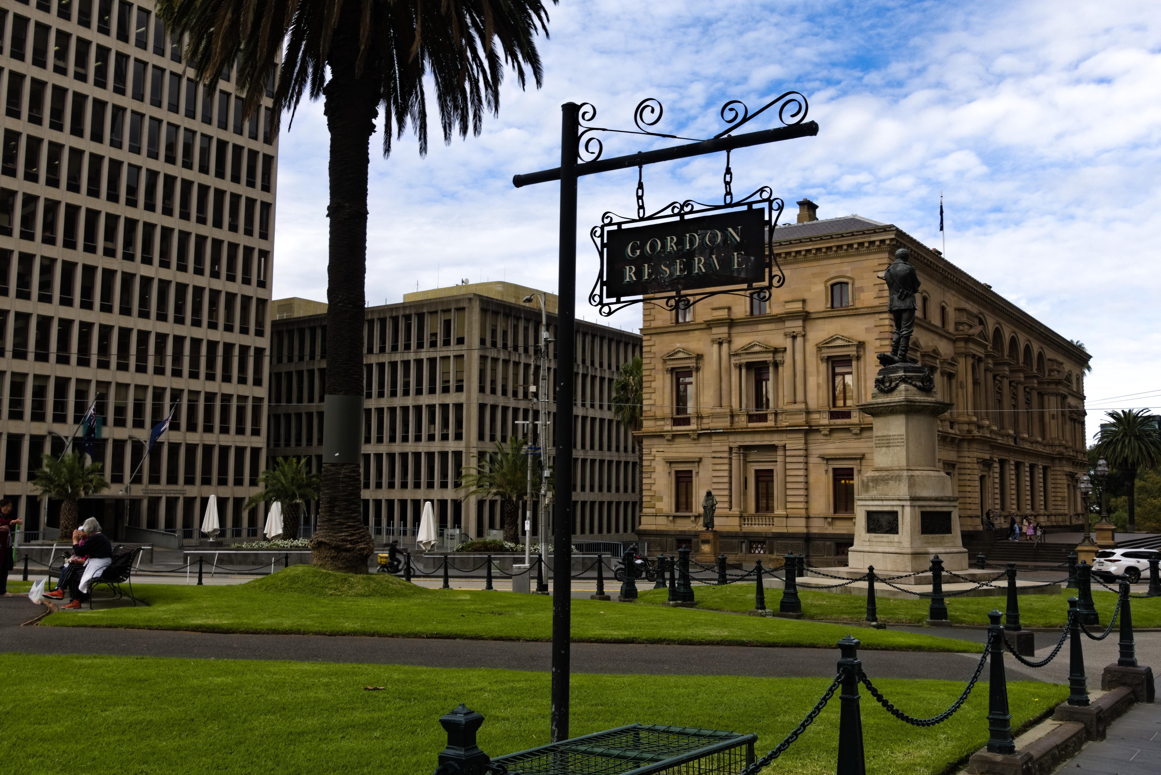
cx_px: 580
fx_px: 1129
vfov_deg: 37.9
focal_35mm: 35
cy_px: 388
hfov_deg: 54.4
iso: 125
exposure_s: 1/125
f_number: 8
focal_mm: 12.81
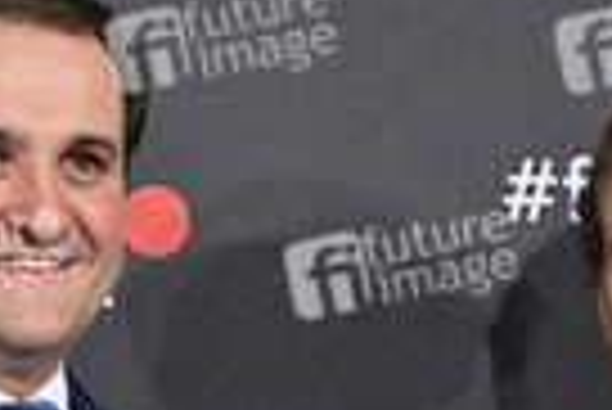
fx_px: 3097
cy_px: 604
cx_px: 281
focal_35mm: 182
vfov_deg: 7.4
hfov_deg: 11.3
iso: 1000
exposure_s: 1/200
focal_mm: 55
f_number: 4
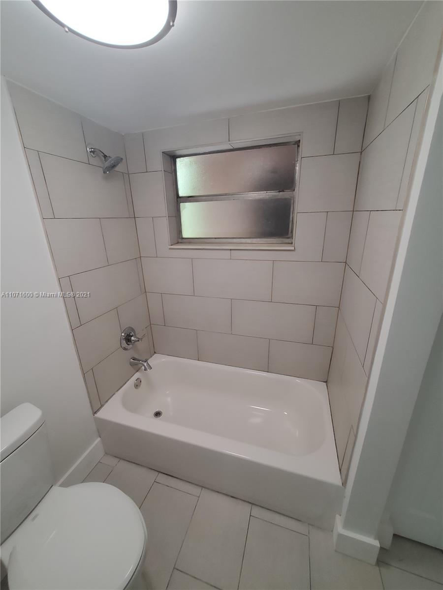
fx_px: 222
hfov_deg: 89.9
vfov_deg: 106.2
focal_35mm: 13
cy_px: 295
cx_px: 222
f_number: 2.2
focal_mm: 1.8
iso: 125
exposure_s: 1/59
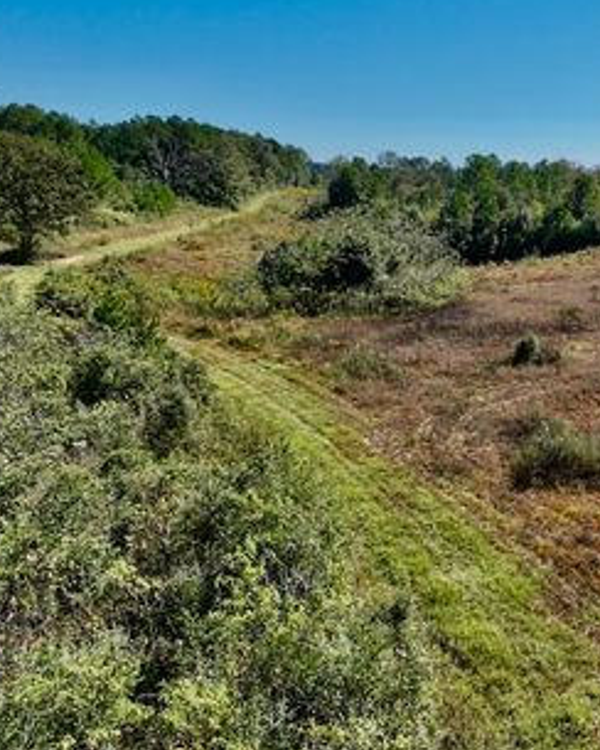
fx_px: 733
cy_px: 381
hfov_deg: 43.1
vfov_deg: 54.2
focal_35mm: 33
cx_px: 452
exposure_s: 1/2500
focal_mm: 12.29
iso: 220
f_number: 2.8
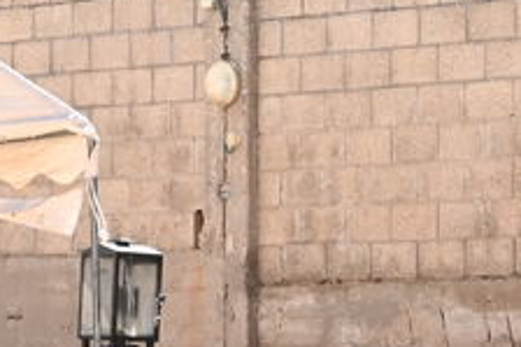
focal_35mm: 350
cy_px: 401
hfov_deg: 5.9
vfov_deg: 3.9
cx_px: 277
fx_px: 5061
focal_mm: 56
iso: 1250
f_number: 22
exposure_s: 1/320
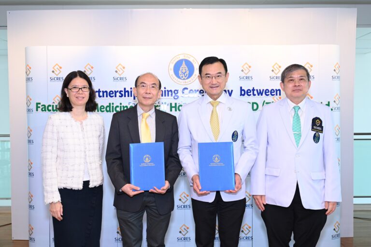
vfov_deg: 35.0
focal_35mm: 38
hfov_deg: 50.7
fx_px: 391
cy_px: 124
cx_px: 186
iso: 800
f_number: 4.5
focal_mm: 38
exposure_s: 1/200
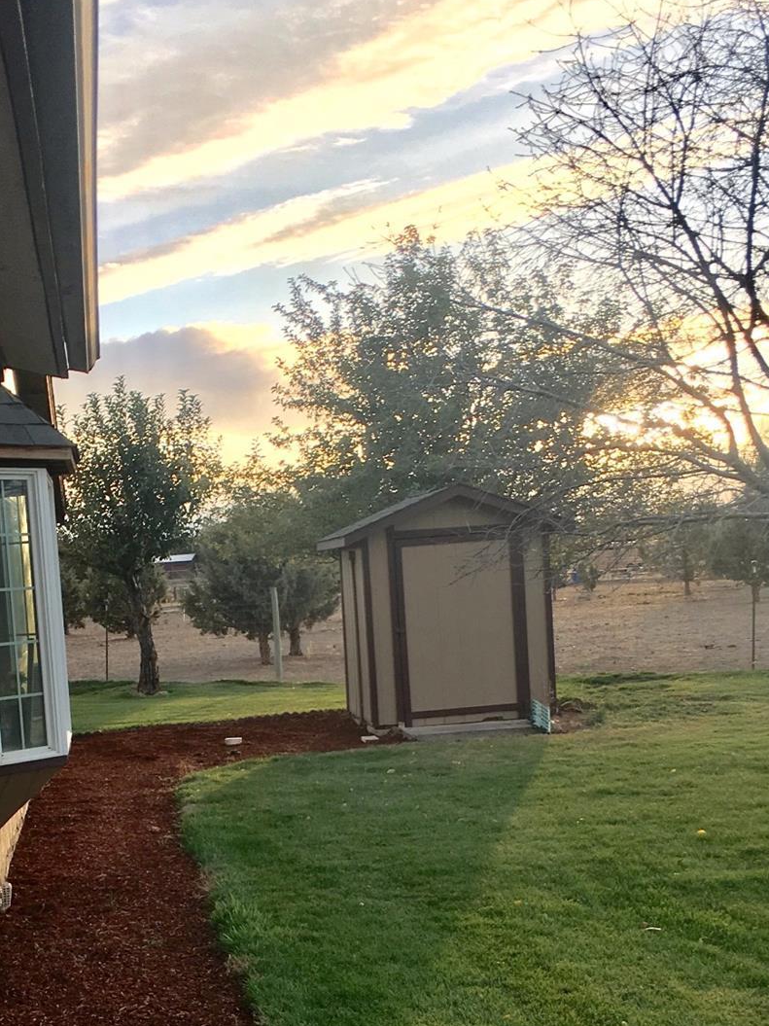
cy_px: 805
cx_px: 262
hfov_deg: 26.4
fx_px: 1629
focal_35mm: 55
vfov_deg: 34.0
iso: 25
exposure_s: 1/379
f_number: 2.2
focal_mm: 4.15
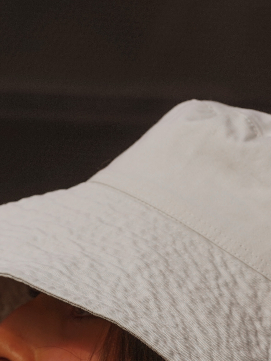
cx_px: 169
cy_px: 409
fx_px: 3809
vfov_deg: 5.4
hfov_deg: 4.1
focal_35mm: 365
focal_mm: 133
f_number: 8
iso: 100
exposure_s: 1/400
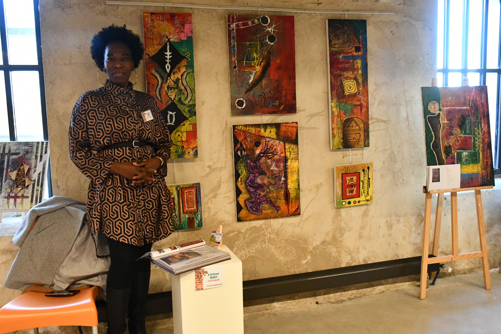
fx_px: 431
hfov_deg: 60.3
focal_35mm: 31
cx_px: 247
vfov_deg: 42.3
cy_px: 166
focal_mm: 20
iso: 5000
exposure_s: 1/100
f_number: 5.6
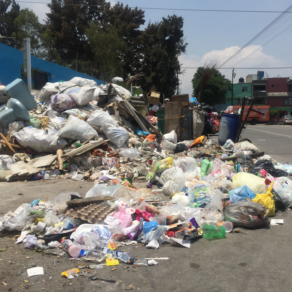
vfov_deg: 47.2
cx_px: 175
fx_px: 334
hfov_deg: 47.0
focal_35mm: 35
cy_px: 145
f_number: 2.2
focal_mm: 4.15
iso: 32
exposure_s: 1/3597
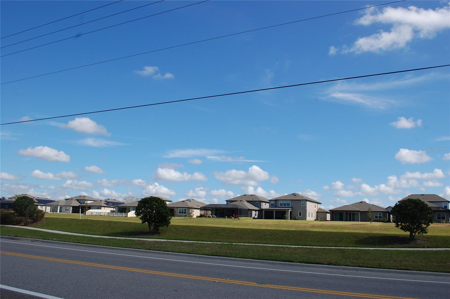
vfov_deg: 43.5
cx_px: 225
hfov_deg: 62.0
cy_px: 150
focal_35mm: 30
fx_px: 375
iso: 200
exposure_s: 1/400
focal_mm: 20
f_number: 10
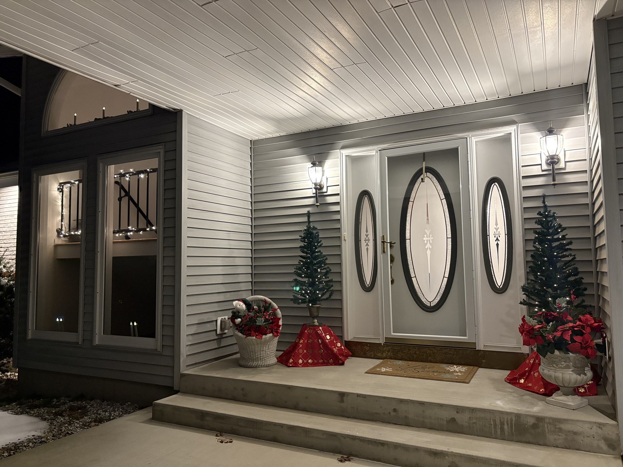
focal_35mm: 26
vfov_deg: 53.1
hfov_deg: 67.3
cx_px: 312
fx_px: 468
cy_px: 234
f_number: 1.6
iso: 400
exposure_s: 1/40
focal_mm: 5.96
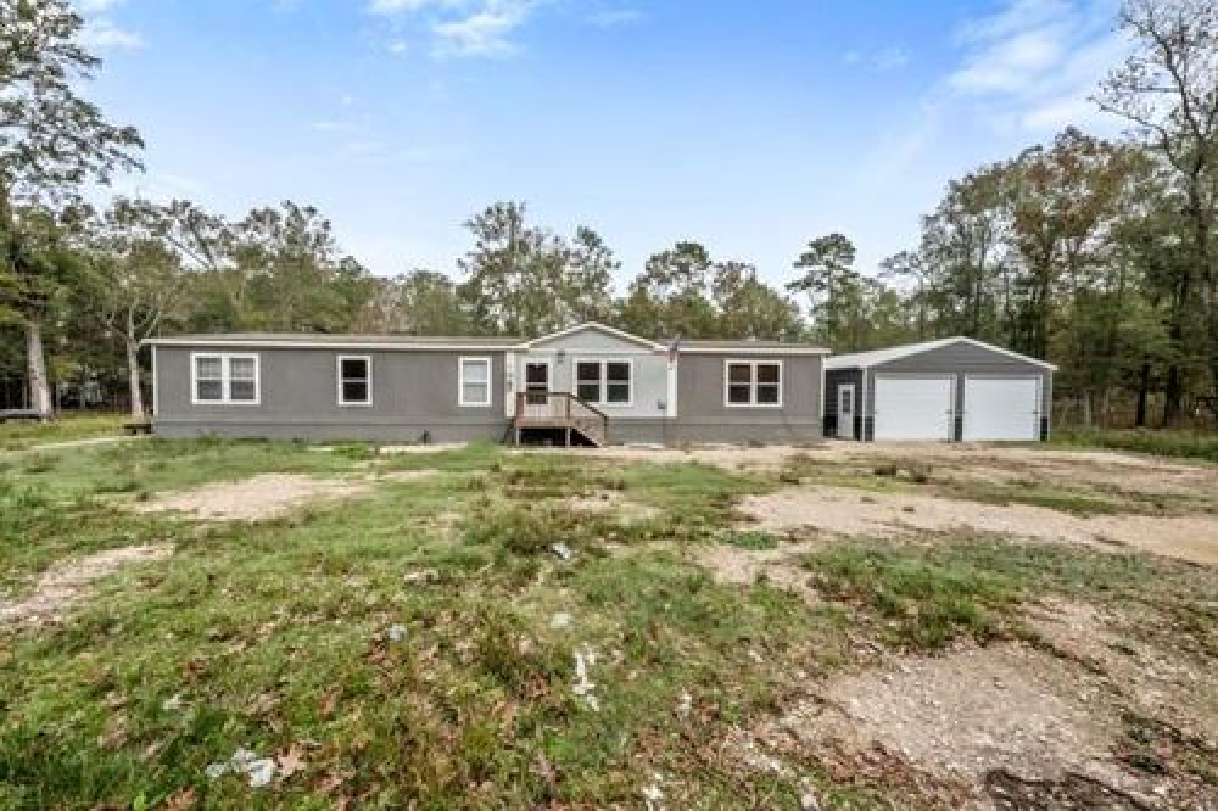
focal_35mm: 12
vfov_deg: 90.0
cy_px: 406
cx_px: 609
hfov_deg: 112.6
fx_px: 406
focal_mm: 12
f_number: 9
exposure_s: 1/80
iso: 800
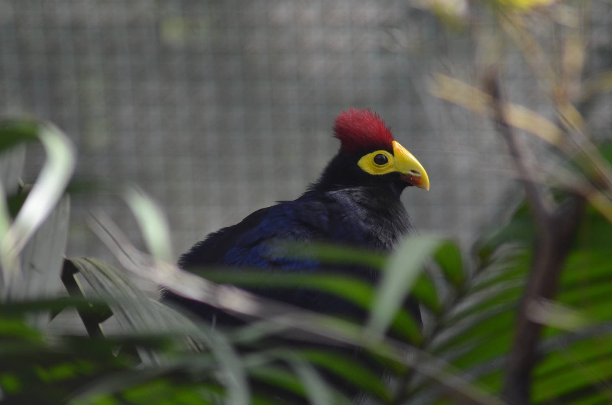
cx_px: 306
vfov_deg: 3.0
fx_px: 7635
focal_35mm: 450
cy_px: 202
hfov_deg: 4.6
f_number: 5.6
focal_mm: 300
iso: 900
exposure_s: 1/500
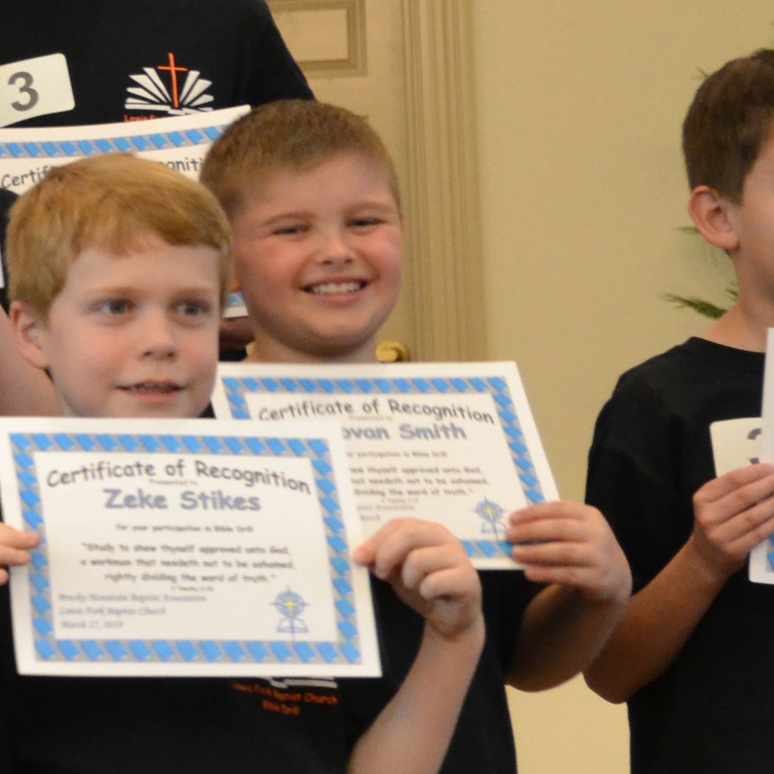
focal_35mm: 191
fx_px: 4832
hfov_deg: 9.0
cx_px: -331
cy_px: 325
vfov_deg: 9.2
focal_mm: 36
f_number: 3.5
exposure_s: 1/30
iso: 1600
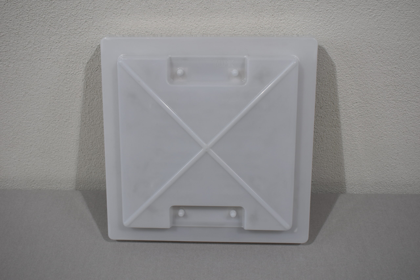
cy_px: 140
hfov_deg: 45.0
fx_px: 507
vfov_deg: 30.9
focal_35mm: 44
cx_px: 210
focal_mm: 29
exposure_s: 1/125
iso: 250
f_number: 5.6
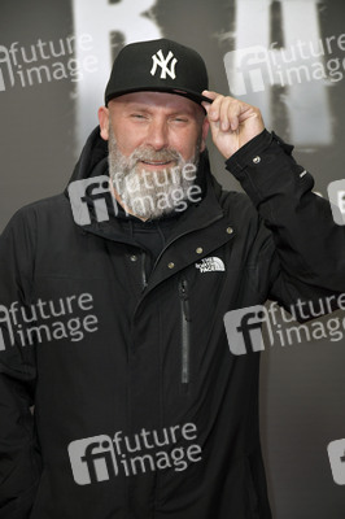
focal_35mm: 105
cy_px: 260
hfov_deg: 13.0
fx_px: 1512
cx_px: 172
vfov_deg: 19.5
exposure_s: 1/250
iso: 1600
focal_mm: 105
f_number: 5.6
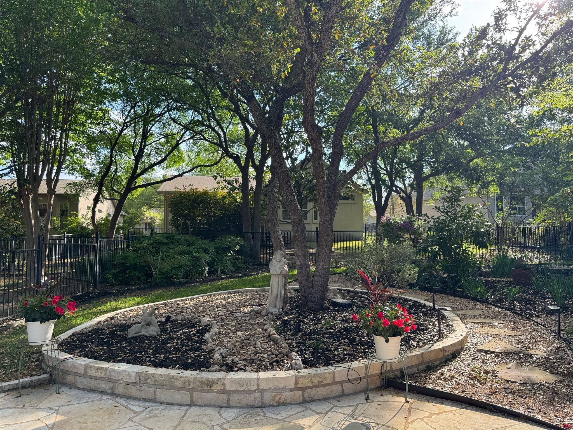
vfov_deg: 56.8
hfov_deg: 71.6
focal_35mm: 24
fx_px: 397
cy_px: 215
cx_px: 286
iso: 80
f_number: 1.78
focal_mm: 6.76
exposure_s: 1/842
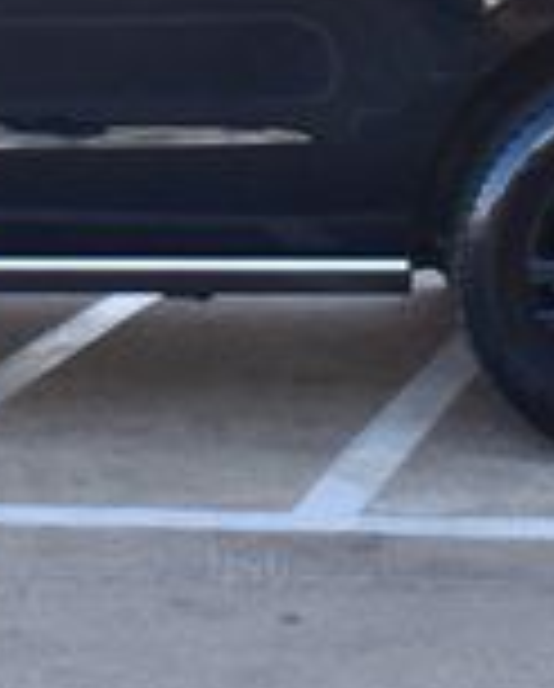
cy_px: -193
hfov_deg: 10.5
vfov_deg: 12.7
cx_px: 5
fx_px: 3003
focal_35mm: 147
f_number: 10
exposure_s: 1/250
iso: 400
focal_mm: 25
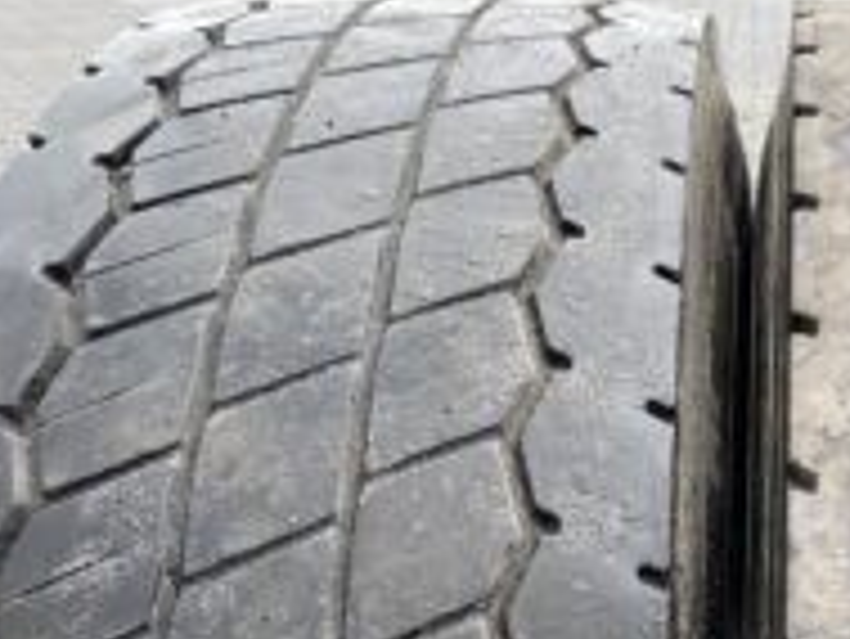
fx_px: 1450
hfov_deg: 31.0
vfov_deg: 24.3
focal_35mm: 59
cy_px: 554
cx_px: 783
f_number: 1.8
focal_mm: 4.25
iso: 32
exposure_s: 1/191
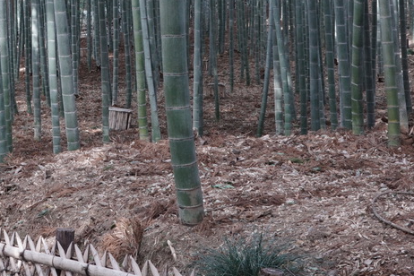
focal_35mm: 94
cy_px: -45
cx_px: -56
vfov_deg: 14.2
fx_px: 1081
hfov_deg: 20.5
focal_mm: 26
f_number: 8
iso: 1250
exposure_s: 1/30
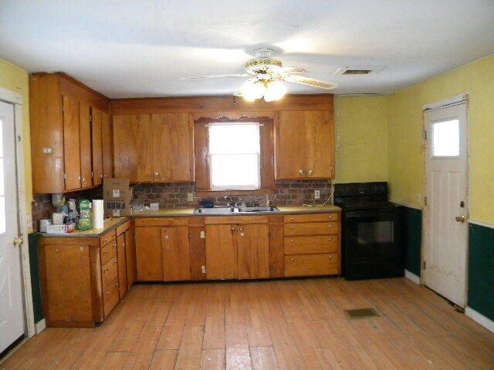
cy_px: 185
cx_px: 247
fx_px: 400
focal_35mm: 28
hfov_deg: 63.4
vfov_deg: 49.7
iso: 400
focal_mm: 5
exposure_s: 1/26
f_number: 3.5
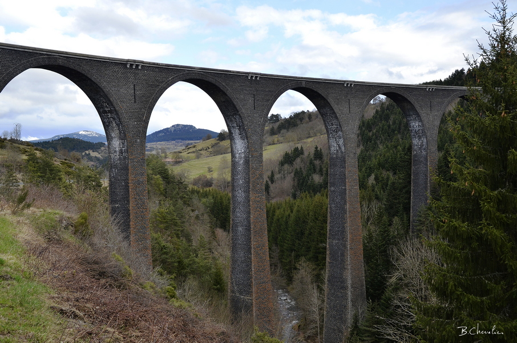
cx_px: 258
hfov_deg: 45.0
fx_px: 623
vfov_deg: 30.7
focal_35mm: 44
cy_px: 172
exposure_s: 1/400
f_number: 8
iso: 400
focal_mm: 29
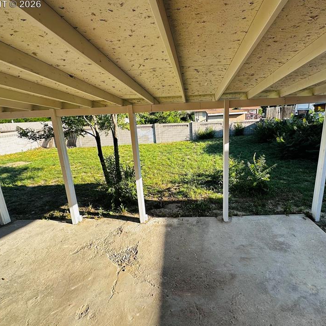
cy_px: 160
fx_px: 192
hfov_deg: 80.2
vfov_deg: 80.7
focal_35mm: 18
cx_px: 187
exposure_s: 1/593
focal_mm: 2.22
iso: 40
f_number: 2.2
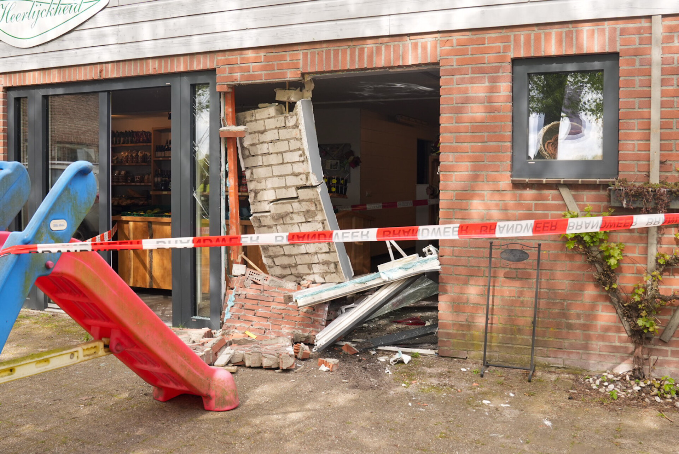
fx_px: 679
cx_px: 340
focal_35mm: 36
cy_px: 227
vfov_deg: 36.9
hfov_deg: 53.1
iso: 320
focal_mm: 24
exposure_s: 1/250
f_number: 5
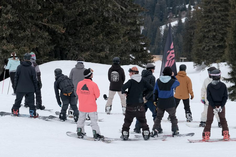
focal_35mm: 103
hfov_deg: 19.8
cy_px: 78
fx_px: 675
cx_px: 118
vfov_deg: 13.3
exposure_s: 1/2700
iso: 500
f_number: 4.5
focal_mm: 68.7
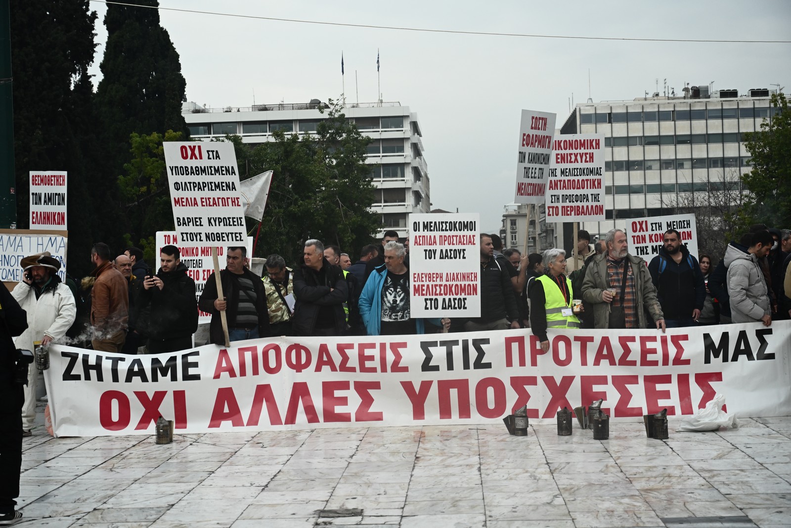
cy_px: 264
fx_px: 1274
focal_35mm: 58
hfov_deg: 34.5
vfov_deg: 23.4
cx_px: 396
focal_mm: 58
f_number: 5
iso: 800
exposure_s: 1/2500
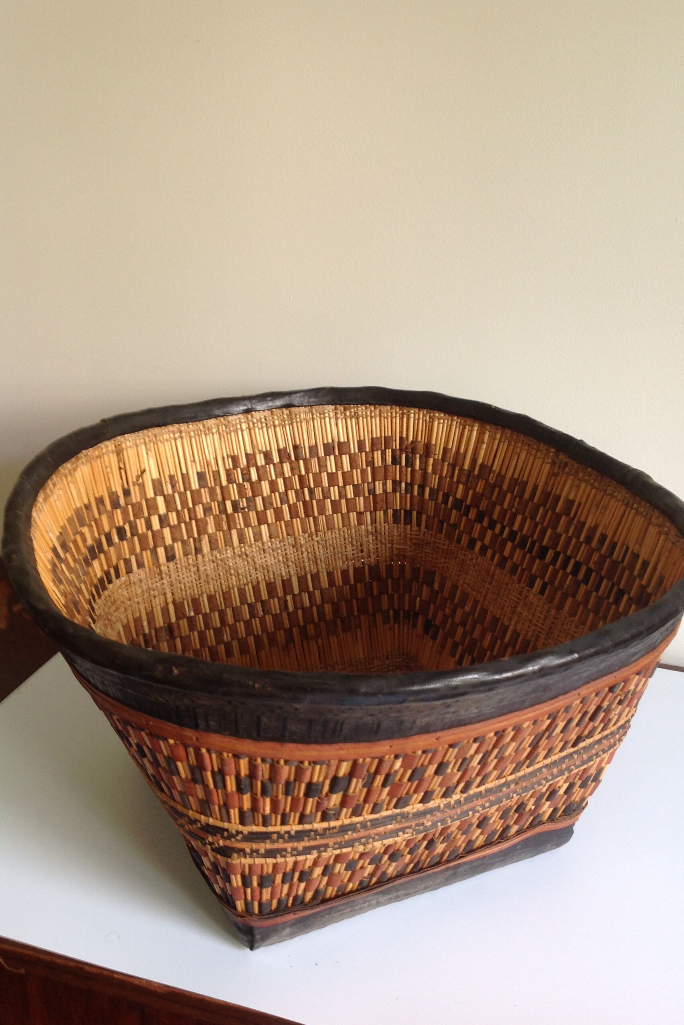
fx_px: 1054
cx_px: 386
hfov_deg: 35.9
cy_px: 509
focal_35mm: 37
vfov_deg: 51.9
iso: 64
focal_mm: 4.28
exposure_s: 1/15
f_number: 2.4
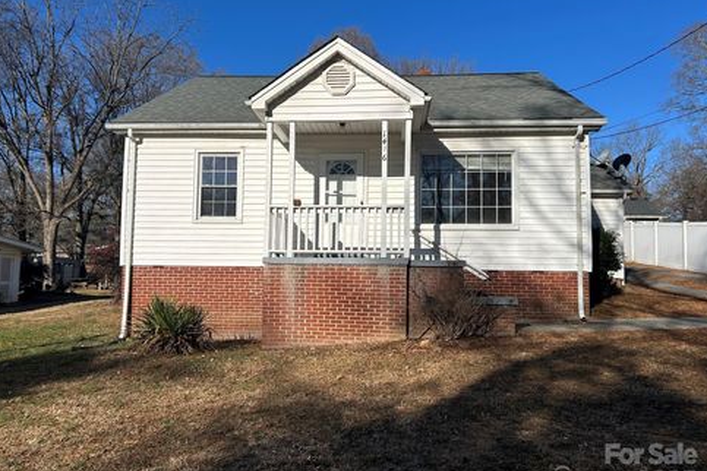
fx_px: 550
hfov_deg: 65.5
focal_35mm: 28
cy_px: 236
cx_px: 357
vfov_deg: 46.4
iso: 50
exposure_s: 1/8000
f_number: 1.5
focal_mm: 5.7
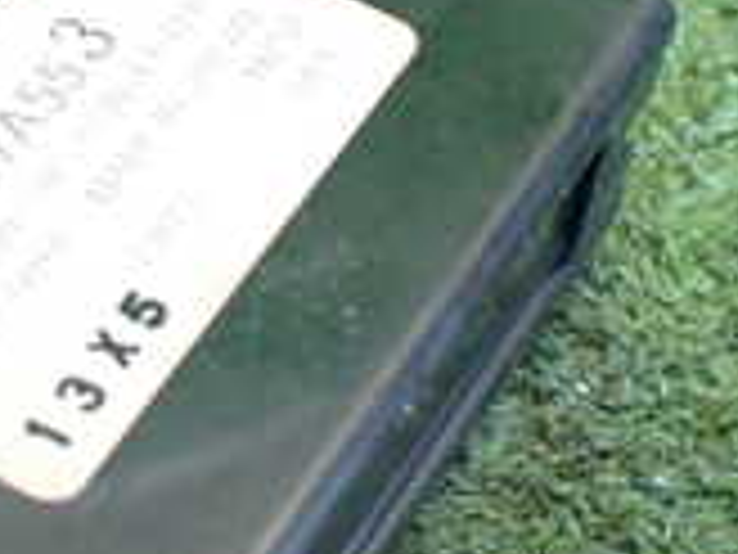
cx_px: 104
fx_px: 2345
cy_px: 266
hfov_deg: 17.7
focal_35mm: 110
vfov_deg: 13.5
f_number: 2.3
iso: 800
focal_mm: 5.4
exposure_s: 1/80
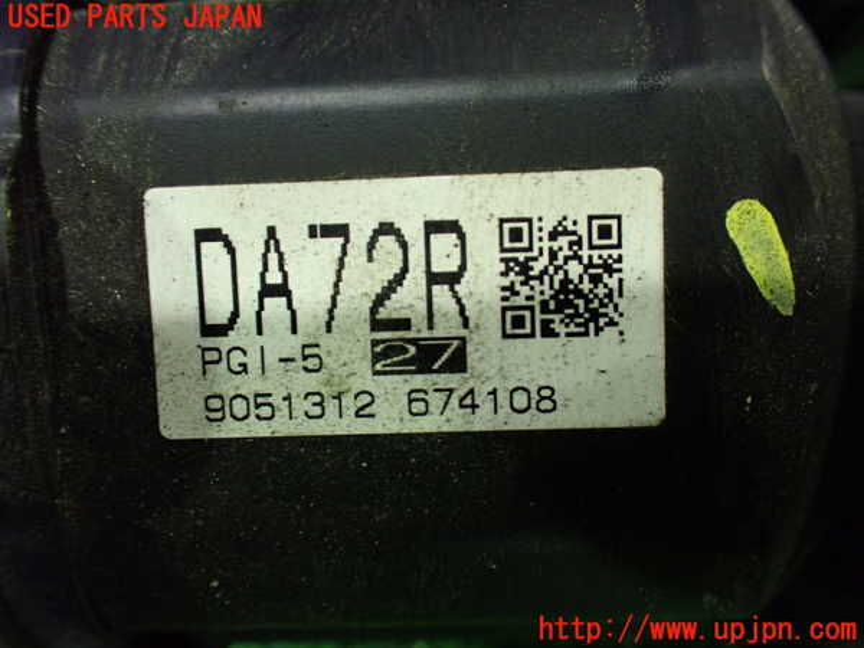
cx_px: 432
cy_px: 324
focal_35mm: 30
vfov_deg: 46.8
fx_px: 749
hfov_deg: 60.0
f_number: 2.3
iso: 800
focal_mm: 5.4
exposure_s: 1/50
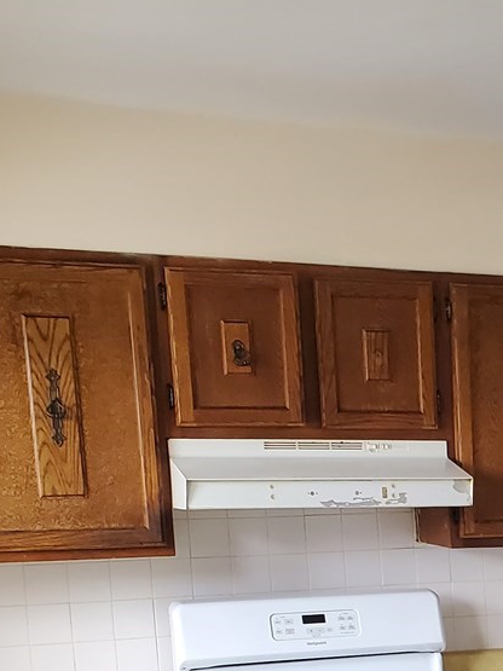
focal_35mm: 72
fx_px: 1395
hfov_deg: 19.0
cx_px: 641
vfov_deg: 25.2
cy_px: 727
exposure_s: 1/120
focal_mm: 4.3
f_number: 2.4
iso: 400
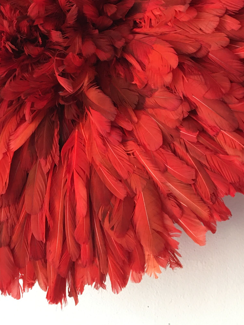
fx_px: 545
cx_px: 101
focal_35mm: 58
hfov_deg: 25.2
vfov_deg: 31.9
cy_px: 43
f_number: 2.2
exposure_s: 1/17
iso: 50
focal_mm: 4.15
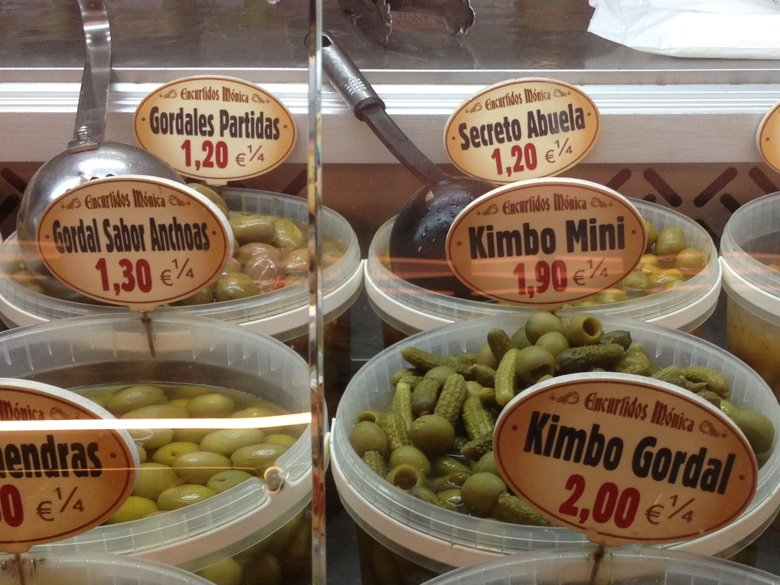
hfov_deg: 29.2
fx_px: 1487
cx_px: 503
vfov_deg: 22.1
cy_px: 438
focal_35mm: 66
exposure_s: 1/50
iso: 80
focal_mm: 4.28
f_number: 2.4
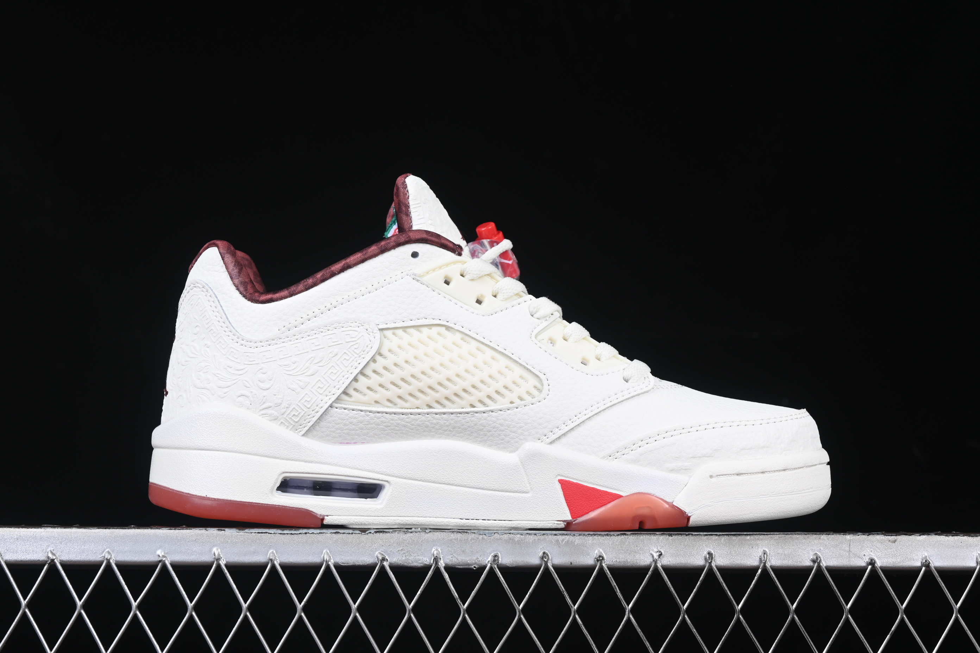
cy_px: 326
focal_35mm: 75
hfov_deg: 27.0
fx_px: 2042
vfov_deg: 18.2
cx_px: 490
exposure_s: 1/80
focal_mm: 50
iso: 160
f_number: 8
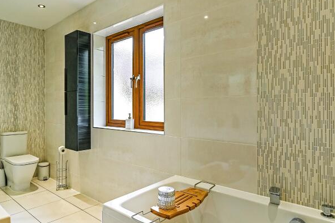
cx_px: 132
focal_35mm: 24
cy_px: 104
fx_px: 223
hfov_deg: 72.9
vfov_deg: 53.1
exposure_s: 1/8
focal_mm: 14
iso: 250
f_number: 9
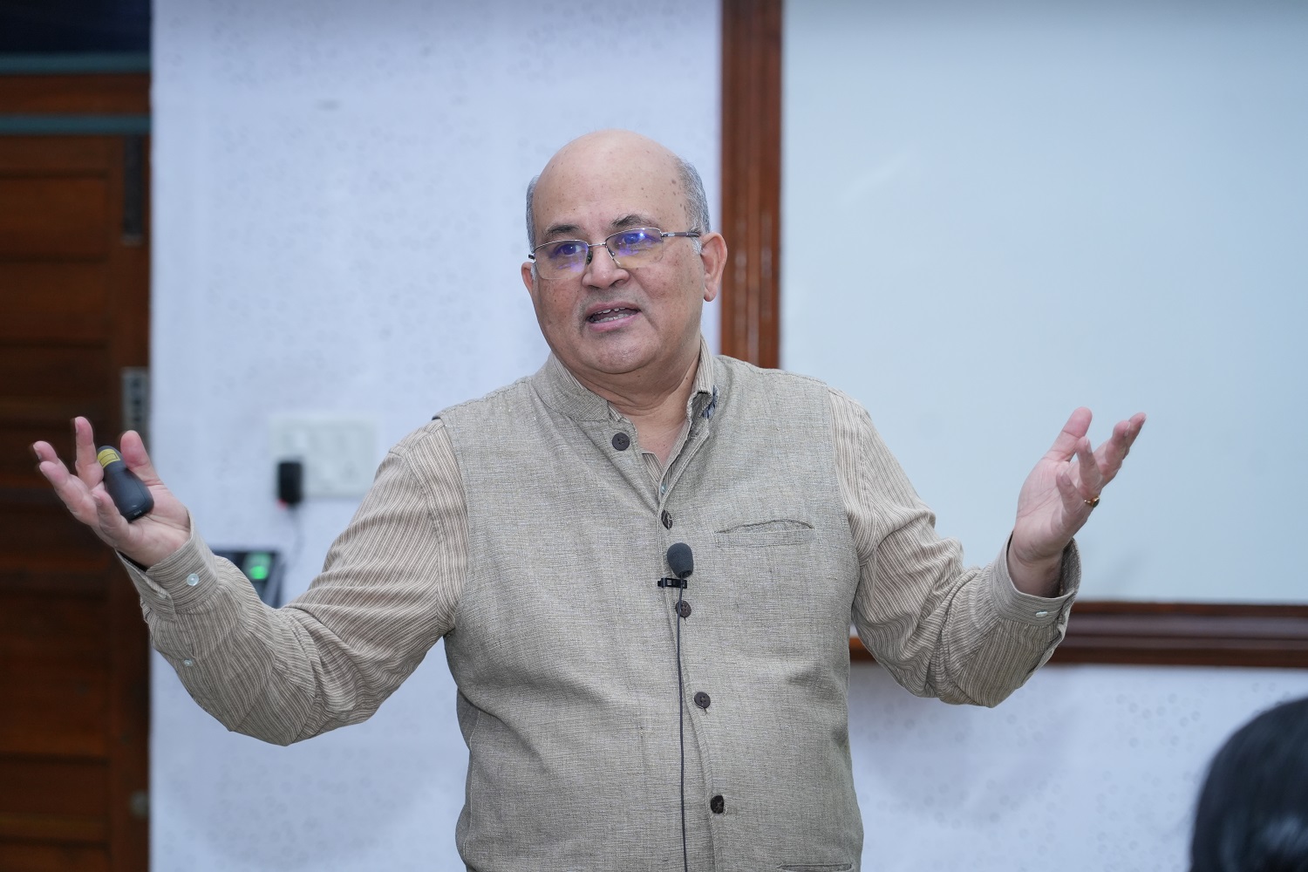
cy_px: 436
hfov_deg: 19.5
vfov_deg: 13.0
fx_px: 3815
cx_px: 654
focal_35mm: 105
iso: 1600
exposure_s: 1/160
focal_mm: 105
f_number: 4
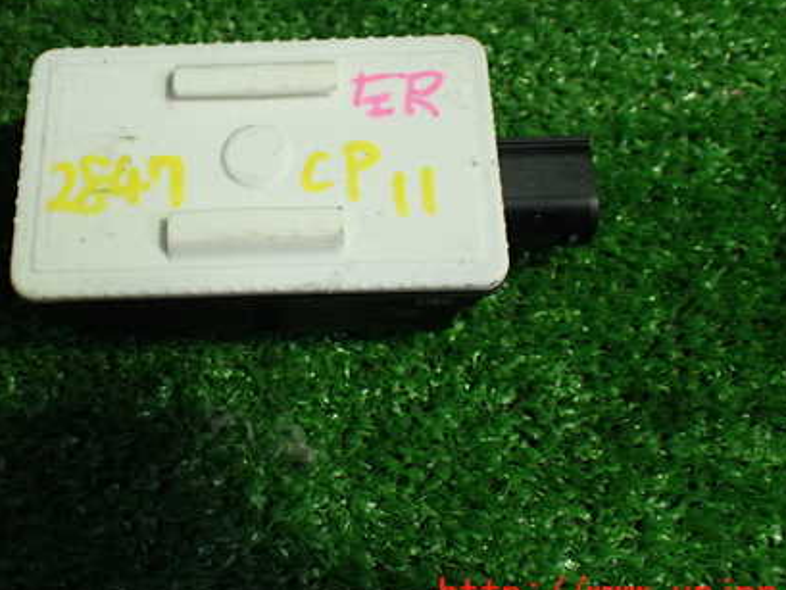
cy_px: 188
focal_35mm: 44
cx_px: 296
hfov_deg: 42.6
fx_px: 999
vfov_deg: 32.6
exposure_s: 1/125
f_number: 2.3
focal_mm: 5.4
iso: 320
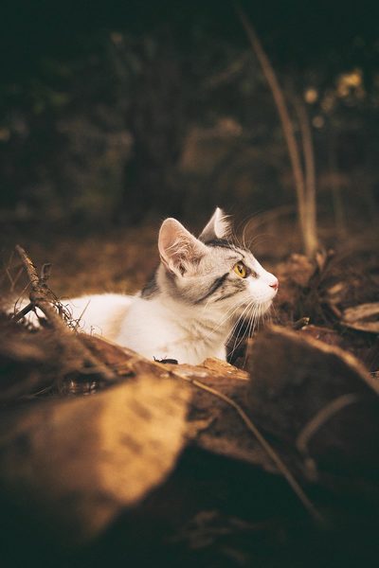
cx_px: 190
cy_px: 284
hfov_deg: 28.9
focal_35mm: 46
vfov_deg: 42.3
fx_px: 734
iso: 1600
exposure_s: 1/80
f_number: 2.8
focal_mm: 31
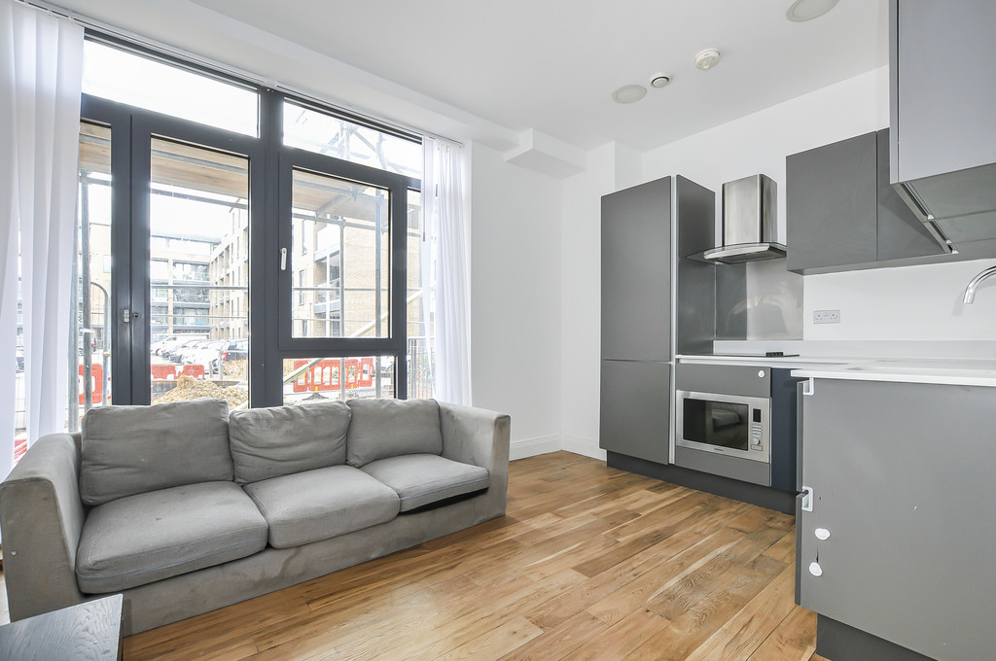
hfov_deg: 100.5
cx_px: 498
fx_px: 414
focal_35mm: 15
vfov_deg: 77.2
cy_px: 330
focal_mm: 10
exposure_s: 1/10
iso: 250
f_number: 11
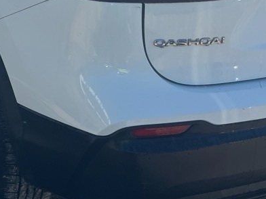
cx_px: 52
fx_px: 653
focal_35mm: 85
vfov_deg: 16.5
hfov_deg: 22.7
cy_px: -57
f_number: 1.6
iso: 50
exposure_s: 1/3623
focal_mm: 5.1
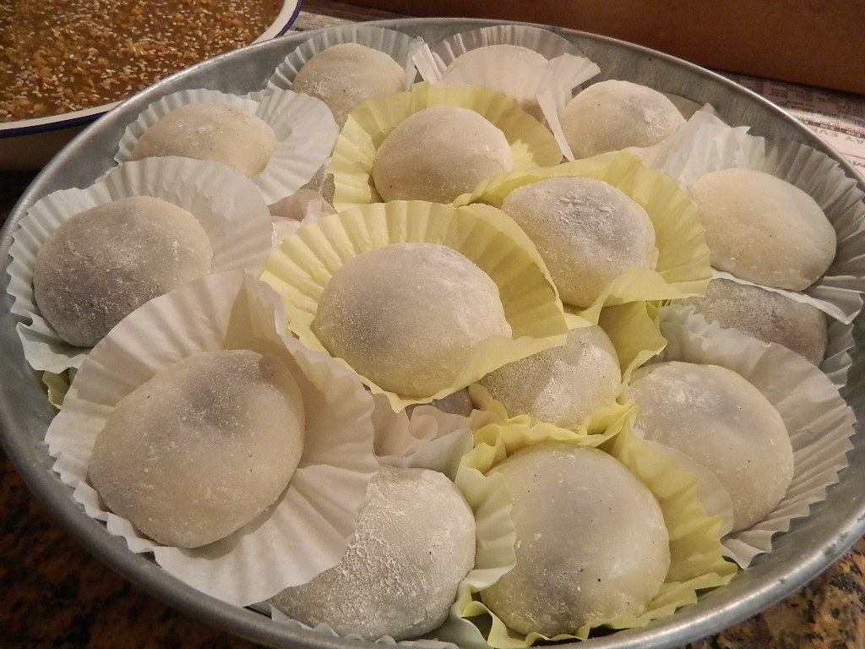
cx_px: 432
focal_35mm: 25
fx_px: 625
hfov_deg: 69.4
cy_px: 324
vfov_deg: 54.9
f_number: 3.1
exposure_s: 1/13
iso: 400
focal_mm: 4.5
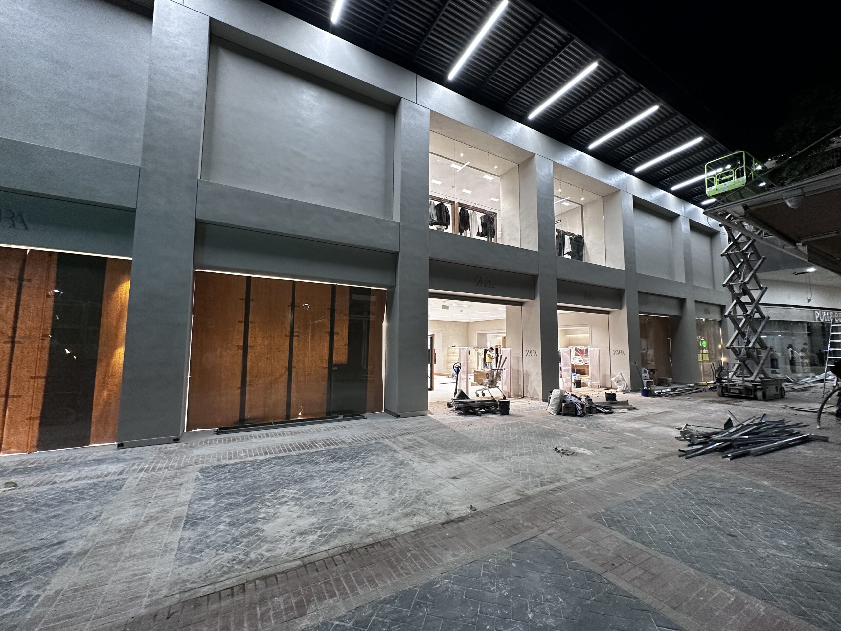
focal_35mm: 14
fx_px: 340
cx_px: 420
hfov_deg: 102.1
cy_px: 316
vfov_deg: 85.7
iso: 320
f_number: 2.2
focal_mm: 2.22
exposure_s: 1/120
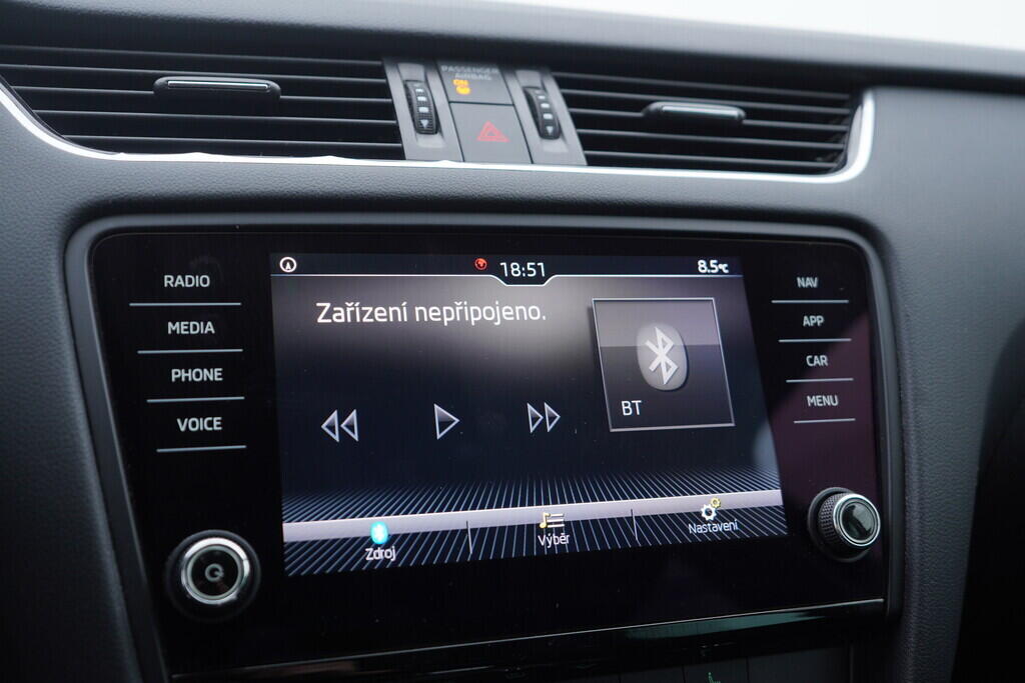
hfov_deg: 53.1
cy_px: 342
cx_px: 512
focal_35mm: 36
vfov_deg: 36.9
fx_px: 1025
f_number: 3.2
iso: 125
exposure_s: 1/50
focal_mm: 24
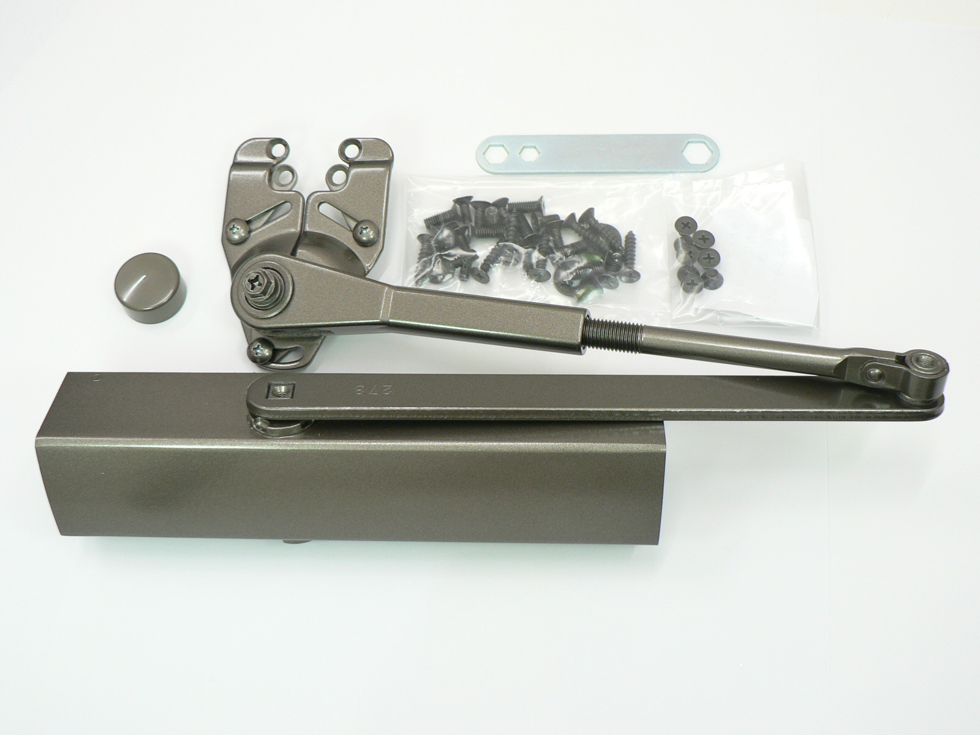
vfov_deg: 31.5
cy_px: 368
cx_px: 490
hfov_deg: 41.2
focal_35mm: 46
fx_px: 1302
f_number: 2.8
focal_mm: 7.6
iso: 80
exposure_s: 1/25
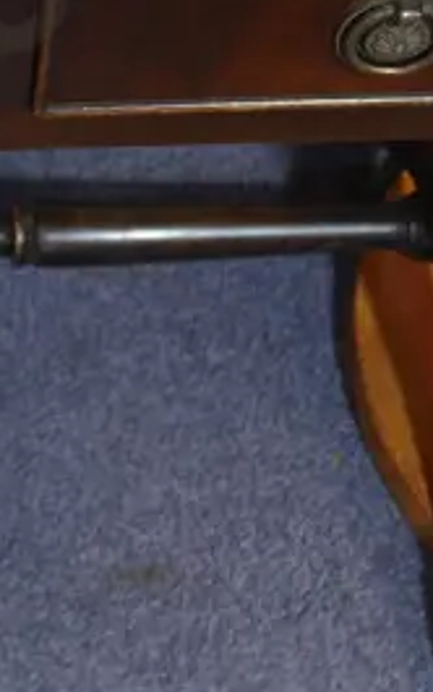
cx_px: -83
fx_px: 2469
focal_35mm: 131
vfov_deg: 15.7
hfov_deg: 9.9
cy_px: 56
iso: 640
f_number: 3.6
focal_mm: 16
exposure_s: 1/60
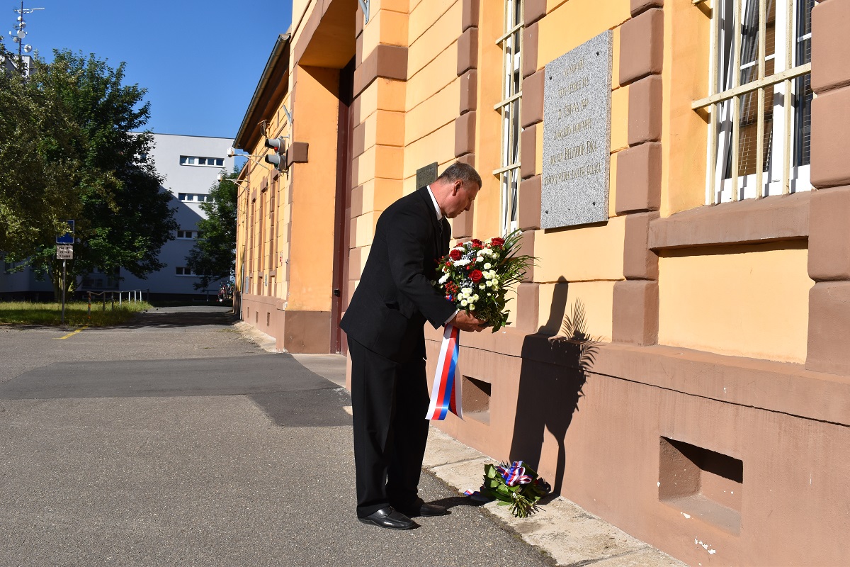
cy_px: 284
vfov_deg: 36.9
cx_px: 425
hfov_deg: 53.1
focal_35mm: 36
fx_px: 850
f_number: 11
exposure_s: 1/500
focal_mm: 24
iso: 200
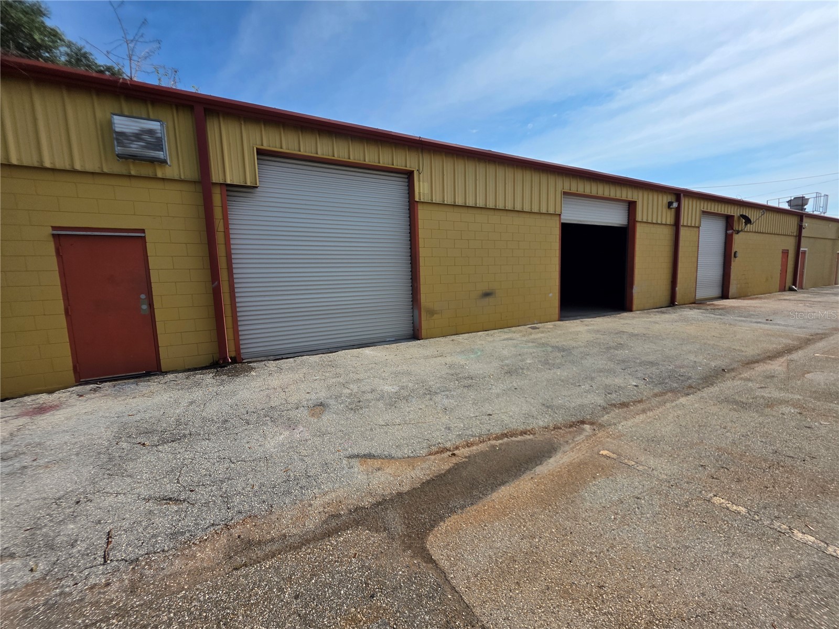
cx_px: 420
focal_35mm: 13
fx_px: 315
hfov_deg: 106.2
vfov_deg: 89.9
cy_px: 314
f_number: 1.9
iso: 40
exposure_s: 1/3363
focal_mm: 2.2
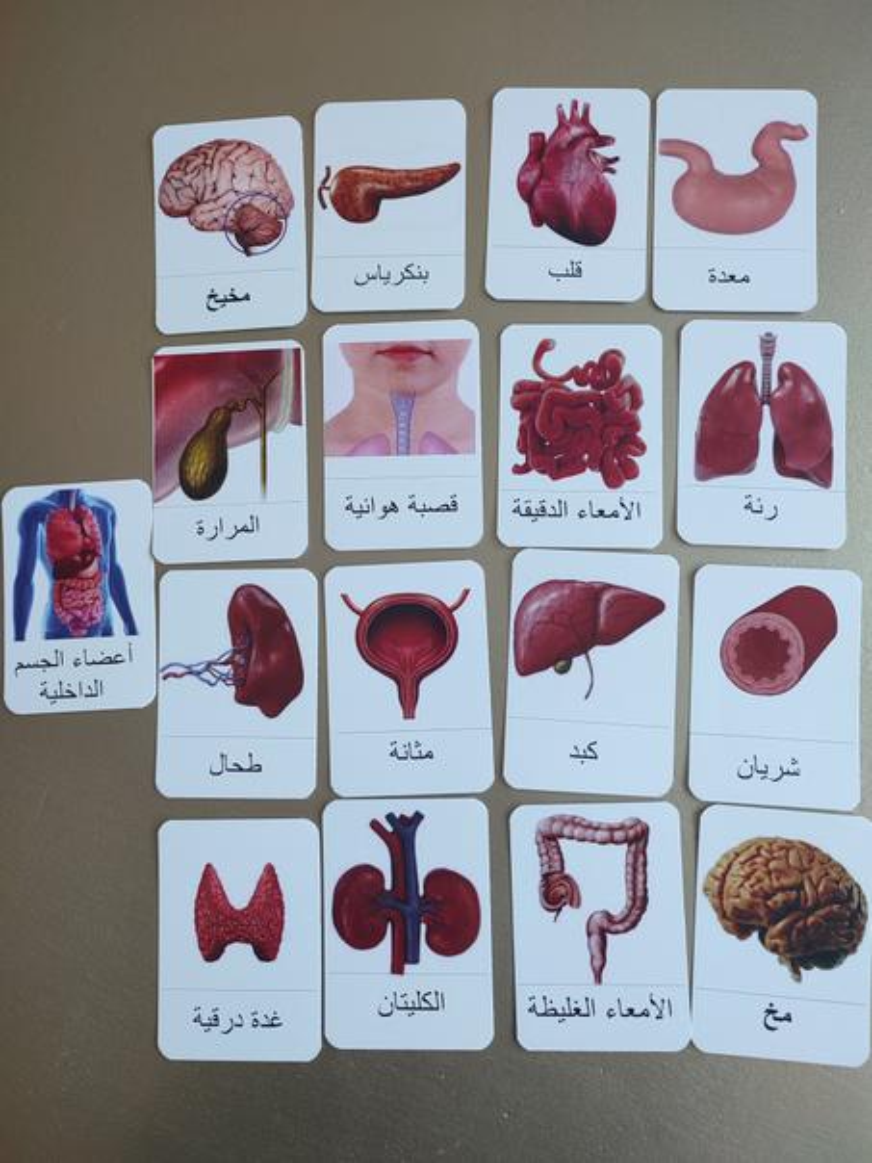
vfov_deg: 69.4
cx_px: 436
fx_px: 840
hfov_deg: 54.9
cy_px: 582
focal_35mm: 25
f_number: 1.9
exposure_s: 1/33
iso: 273
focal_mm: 6.04
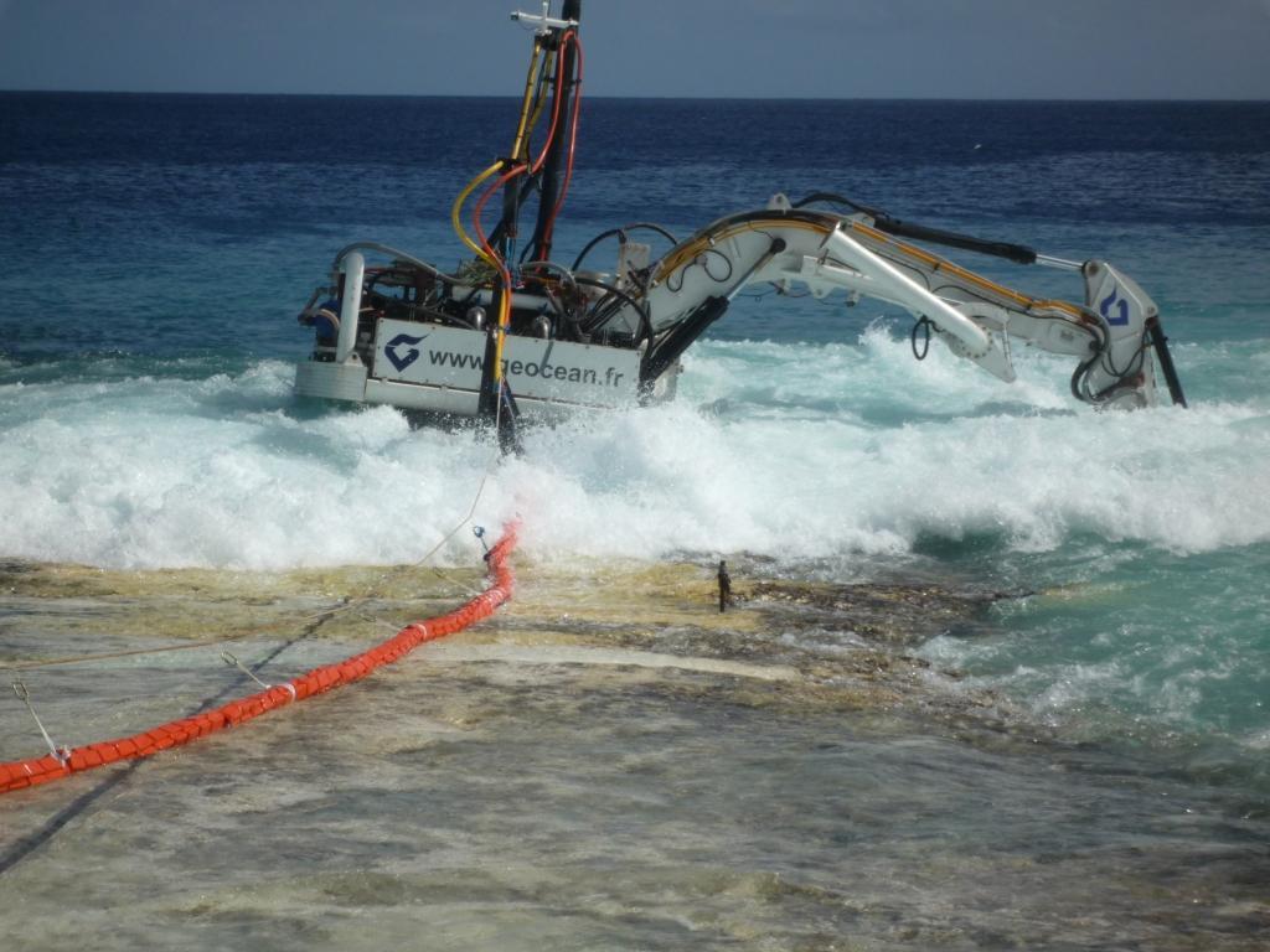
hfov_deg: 15.8
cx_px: 635
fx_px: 4586
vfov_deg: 11.9
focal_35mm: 125
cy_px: 476
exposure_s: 1/640
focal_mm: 22
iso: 100
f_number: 8
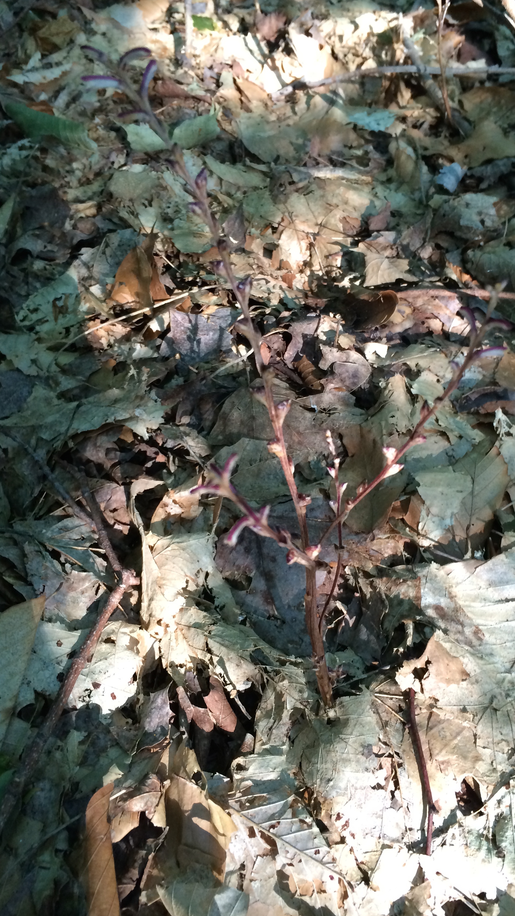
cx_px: 293
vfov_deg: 58.0
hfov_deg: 34.6
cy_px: 448
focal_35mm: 34
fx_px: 825
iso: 125
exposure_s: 1/30
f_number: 2.2
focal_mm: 4.12
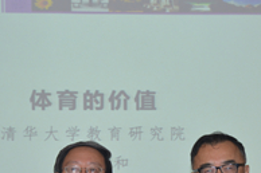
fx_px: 898
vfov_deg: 10.9
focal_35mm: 124
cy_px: 195
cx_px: 174
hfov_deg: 16.5
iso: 200
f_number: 5.6
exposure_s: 1/30
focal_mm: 32
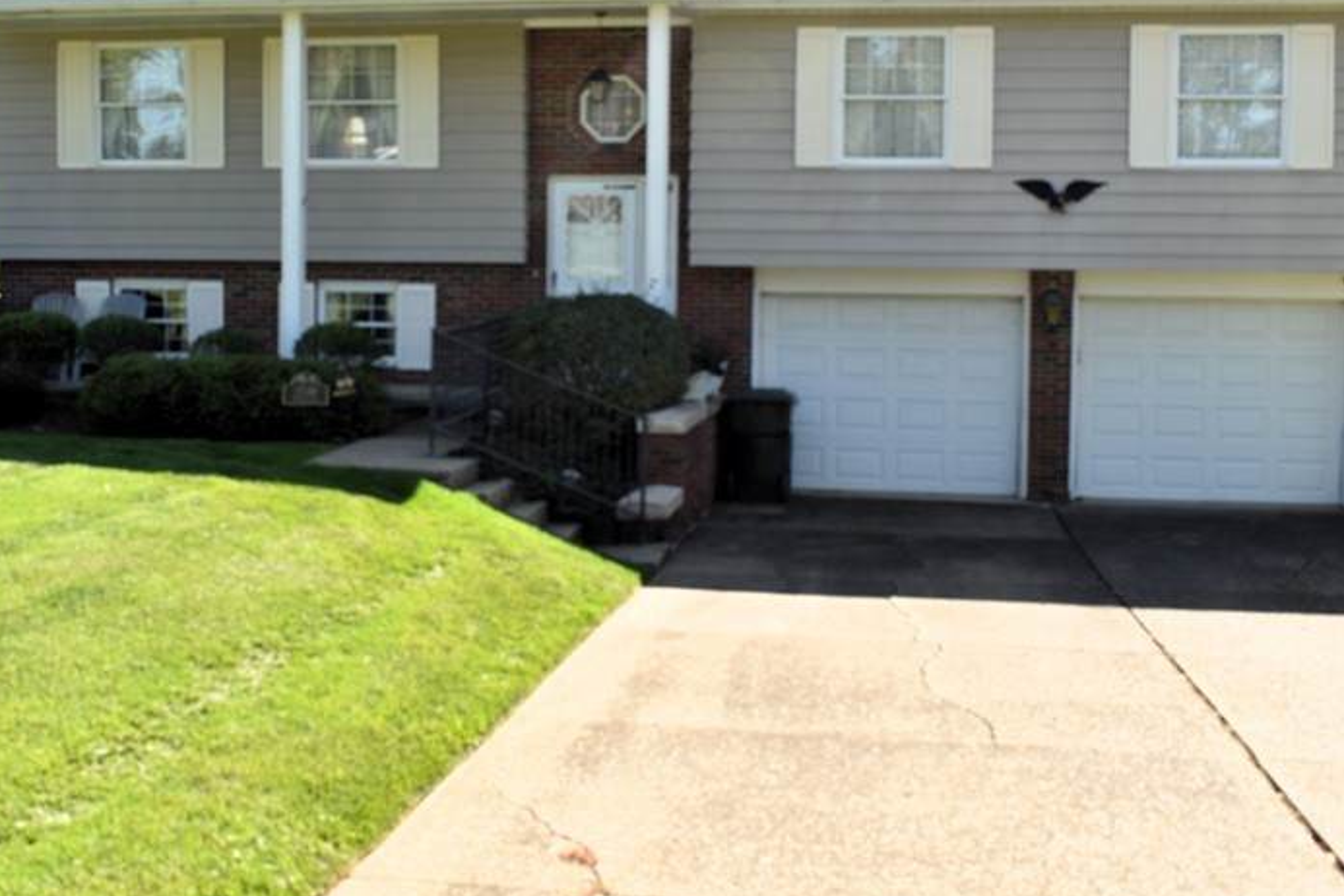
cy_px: 318
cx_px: 601
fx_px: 1755
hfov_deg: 41.9
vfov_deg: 28.5
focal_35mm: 47
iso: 100
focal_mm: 20
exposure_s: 1/80
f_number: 8
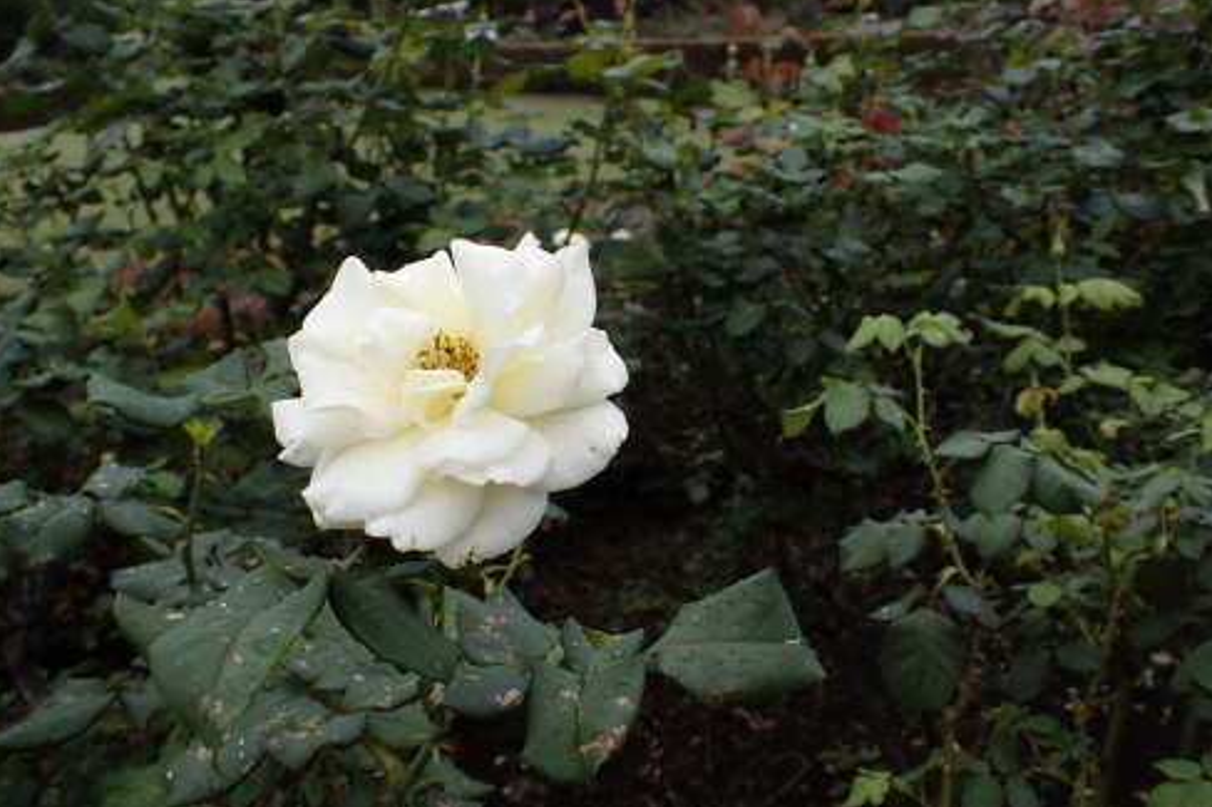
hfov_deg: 58.7
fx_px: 1077
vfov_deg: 41.0
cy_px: 456
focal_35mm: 32
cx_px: 608
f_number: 3.2
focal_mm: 5.4
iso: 100
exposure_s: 1/320
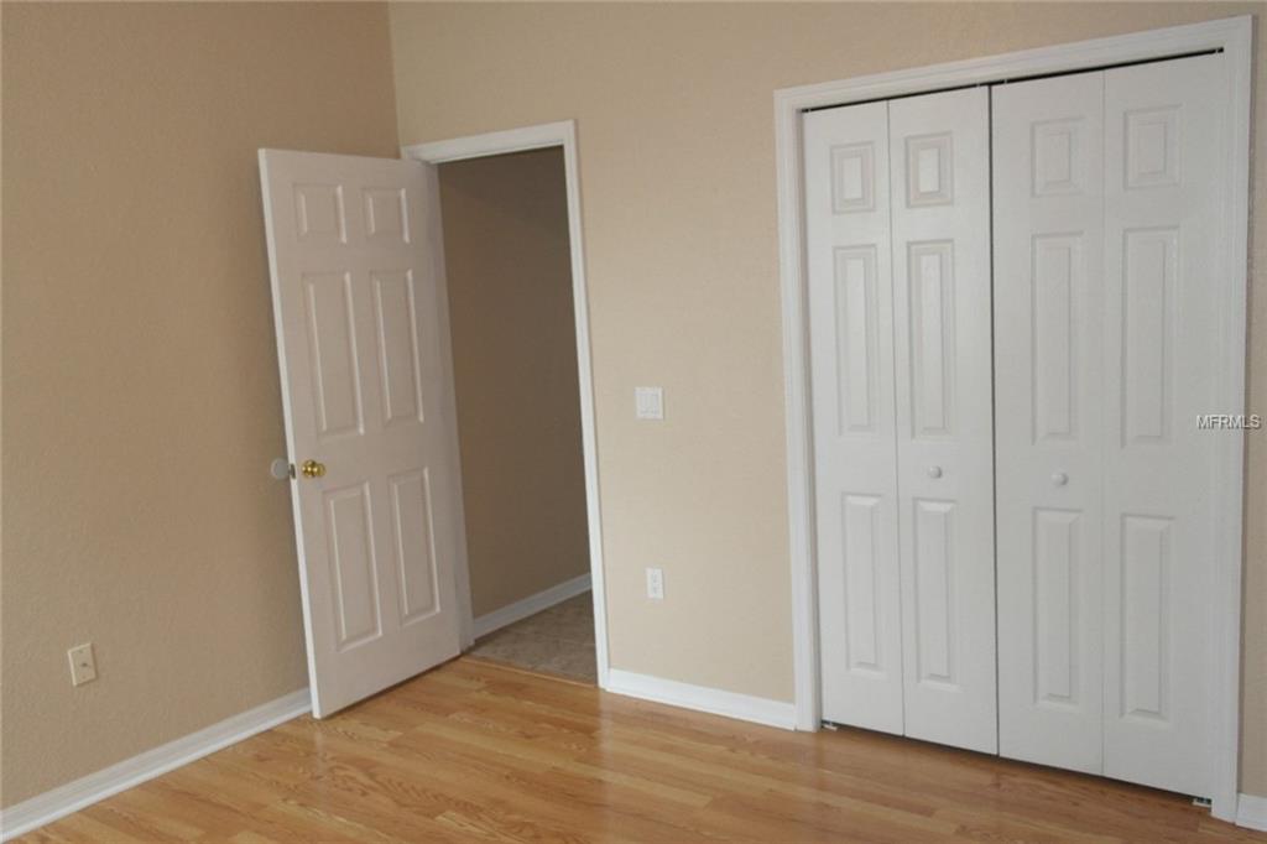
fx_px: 1055
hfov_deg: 61.9
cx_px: 634
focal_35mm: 30
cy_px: 422
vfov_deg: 43.6
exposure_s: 1/40
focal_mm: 20
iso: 400
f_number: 3.5
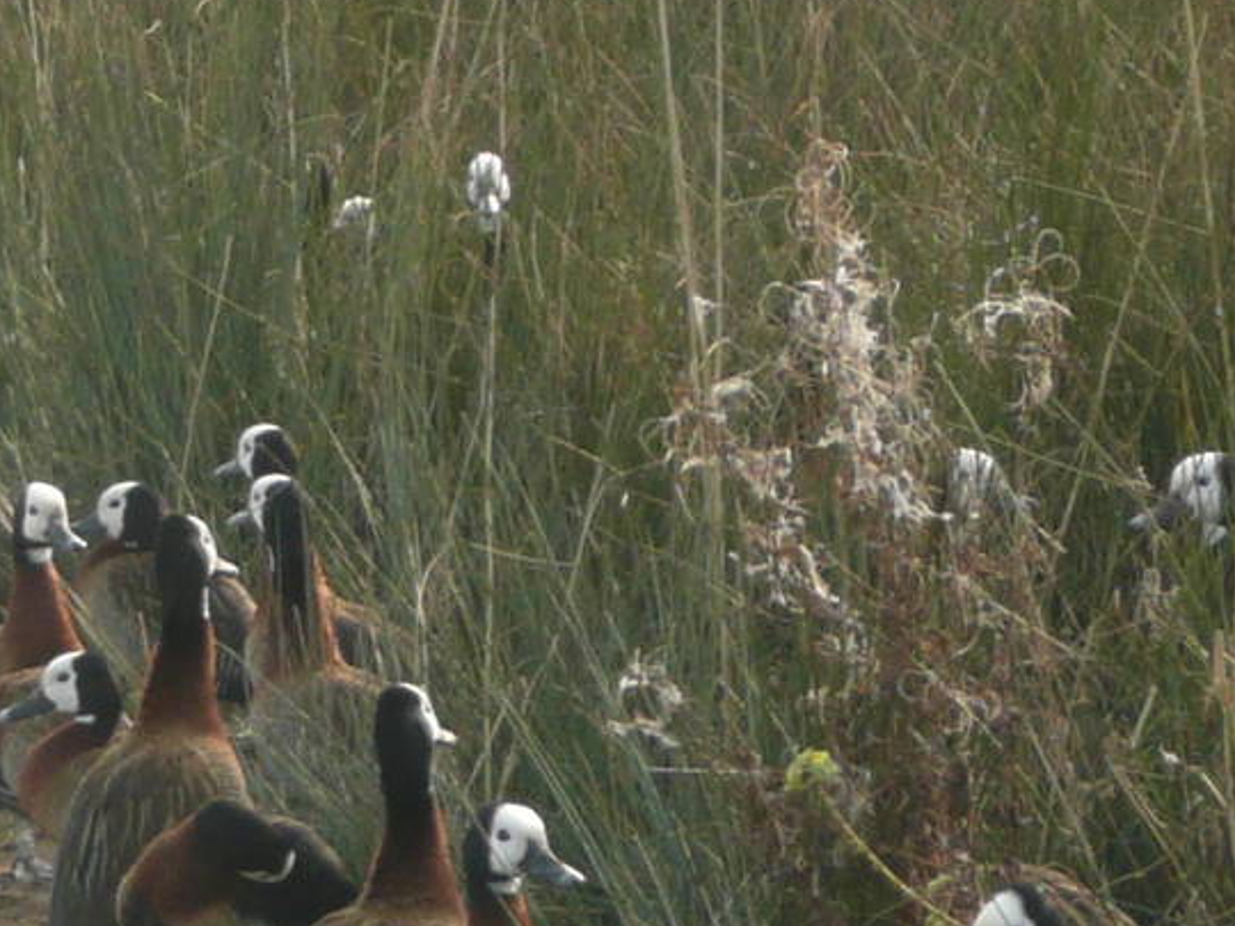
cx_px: -277
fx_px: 14057
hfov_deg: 5.0
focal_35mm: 394
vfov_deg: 3.8
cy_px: 444
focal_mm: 14.7
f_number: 4.7
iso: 100
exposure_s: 1/125
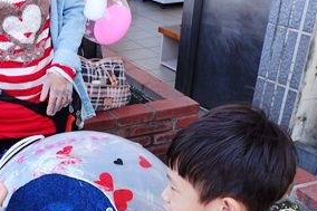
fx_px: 484
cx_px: 44
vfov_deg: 23.6
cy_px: 208
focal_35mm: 55
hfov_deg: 34.6
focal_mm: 8.8
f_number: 4
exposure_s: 1/80
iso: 125
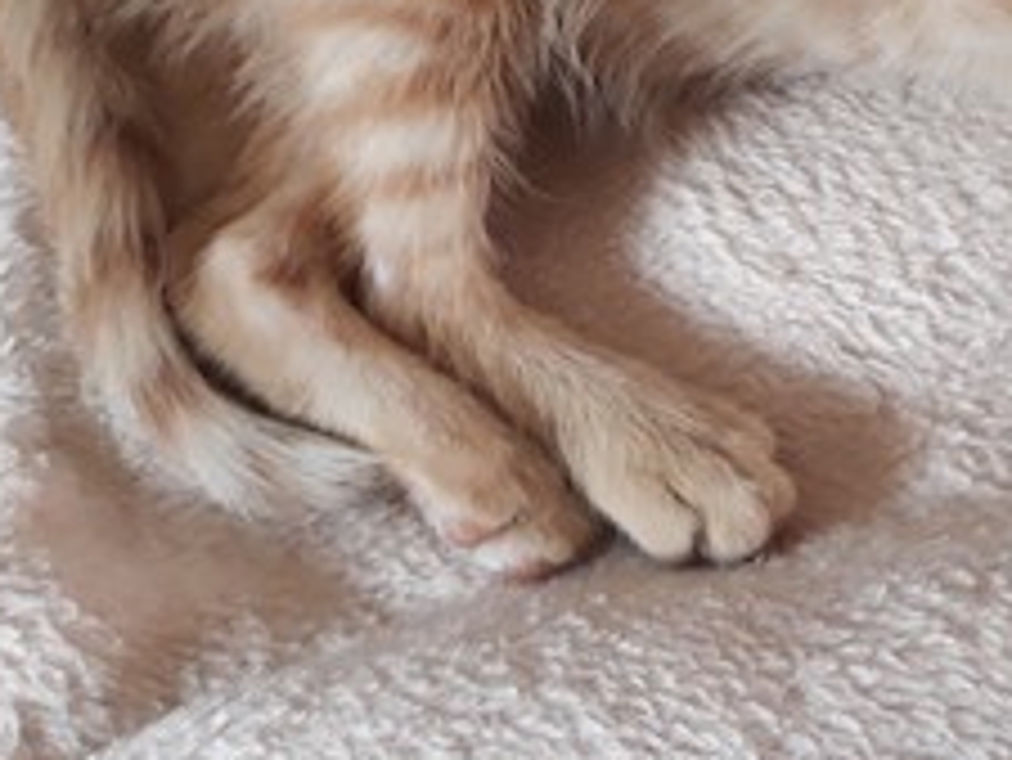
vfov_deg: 23.4
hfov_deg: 31.5
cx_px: 778
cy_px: -2
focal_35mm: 60
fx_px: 1755
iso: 160
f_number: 1.7
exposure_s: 1/30
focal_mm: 3.71
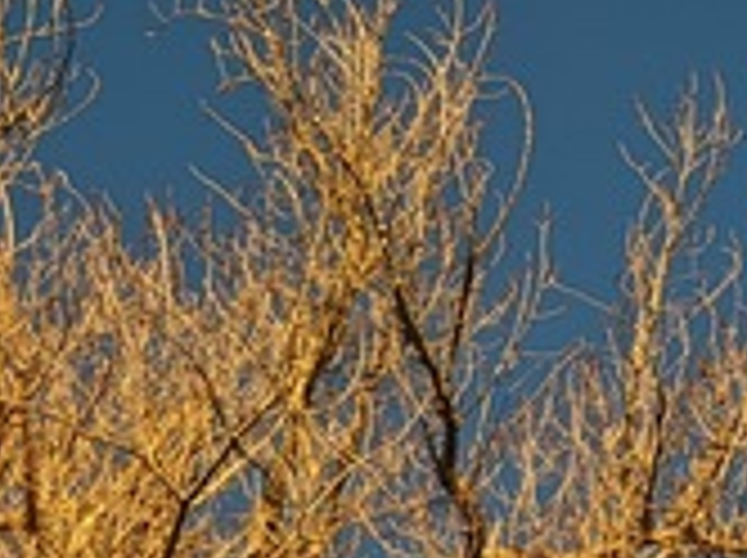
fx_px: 3599
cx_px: -328
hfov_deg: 11.4
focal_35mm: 167
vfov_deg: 7.7
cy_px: 1710
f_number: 1.8
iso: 48
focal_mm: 4.44
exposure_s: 1/634
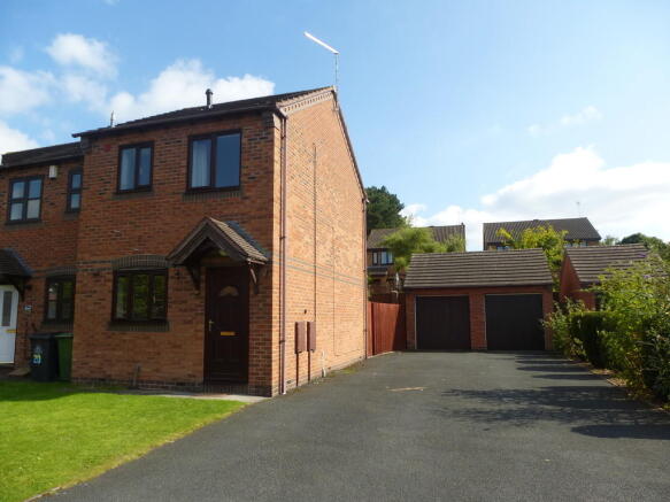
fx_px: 464
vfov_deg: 56.8
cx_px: 335
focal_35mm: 24
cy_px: 251
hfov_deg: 71.6
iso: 100
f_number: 4
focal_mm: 4.3
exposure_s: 1/500
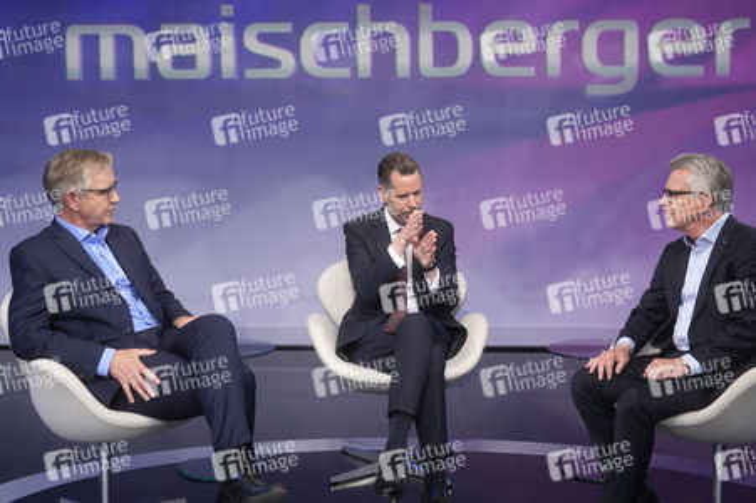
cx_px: 378
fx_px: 944
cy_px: 252
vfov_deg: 29.8
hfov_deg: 43.6
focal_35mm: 45
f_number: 2.2
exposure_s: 1/200
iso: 640
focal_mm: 30
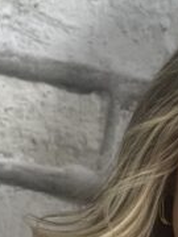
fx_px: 2742
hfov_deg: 3.7
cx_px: 169
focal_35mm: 400
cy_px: 558
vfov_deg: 4.8
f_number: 2.8
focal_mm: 9
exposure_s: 1/120
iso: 100
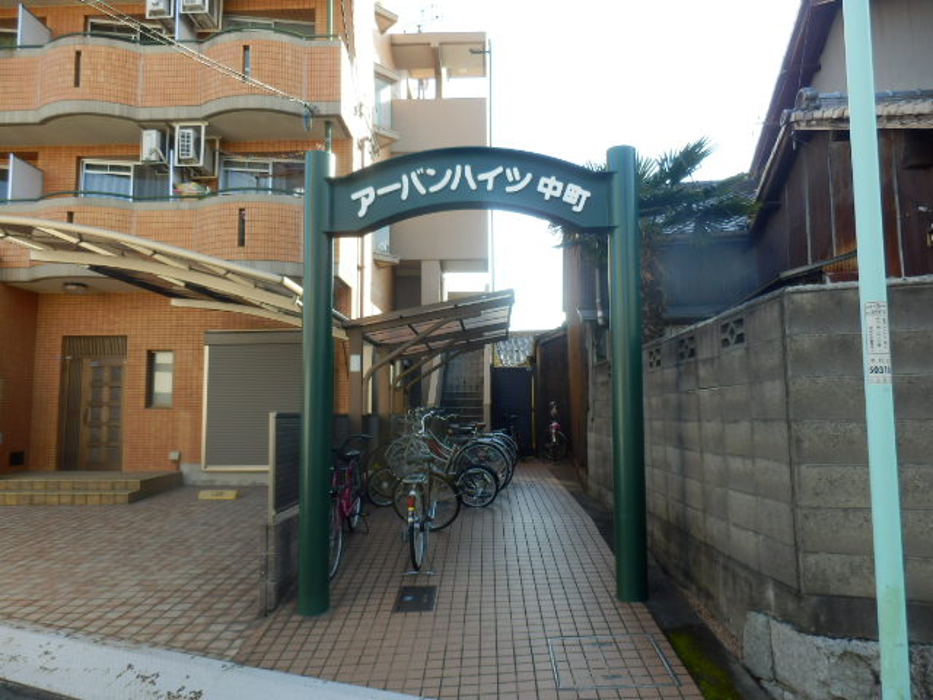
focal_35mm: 24
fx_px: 647
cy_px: 350
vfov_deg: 56.8
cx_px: 466
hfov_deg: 71.6
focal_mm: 4.2
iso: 80
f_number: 3
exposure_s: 1/200
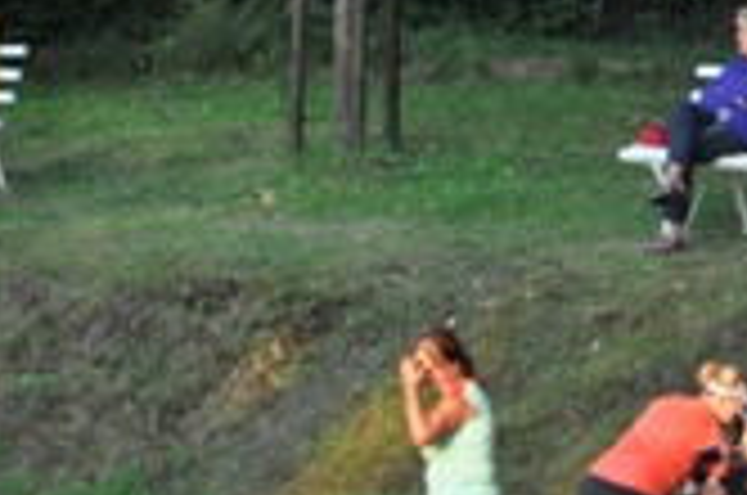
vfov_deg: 3.2
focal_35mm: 425
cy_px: 180
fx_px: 8809
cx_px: 490
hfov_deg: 4.9
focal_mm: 105
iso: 1600
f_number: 5.6
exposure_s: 1/400
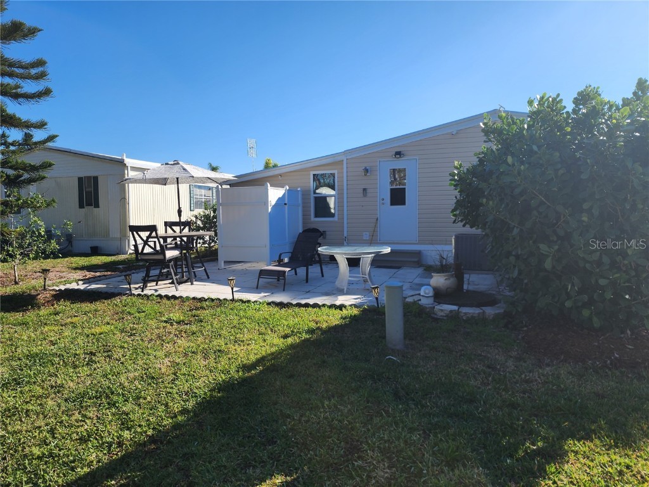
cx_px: 324
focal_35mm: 23
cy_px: 244
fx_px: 431
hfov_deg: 73.9
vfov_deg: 58.9
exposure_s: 1/775
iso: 12
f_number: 1.8
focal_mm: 6.4
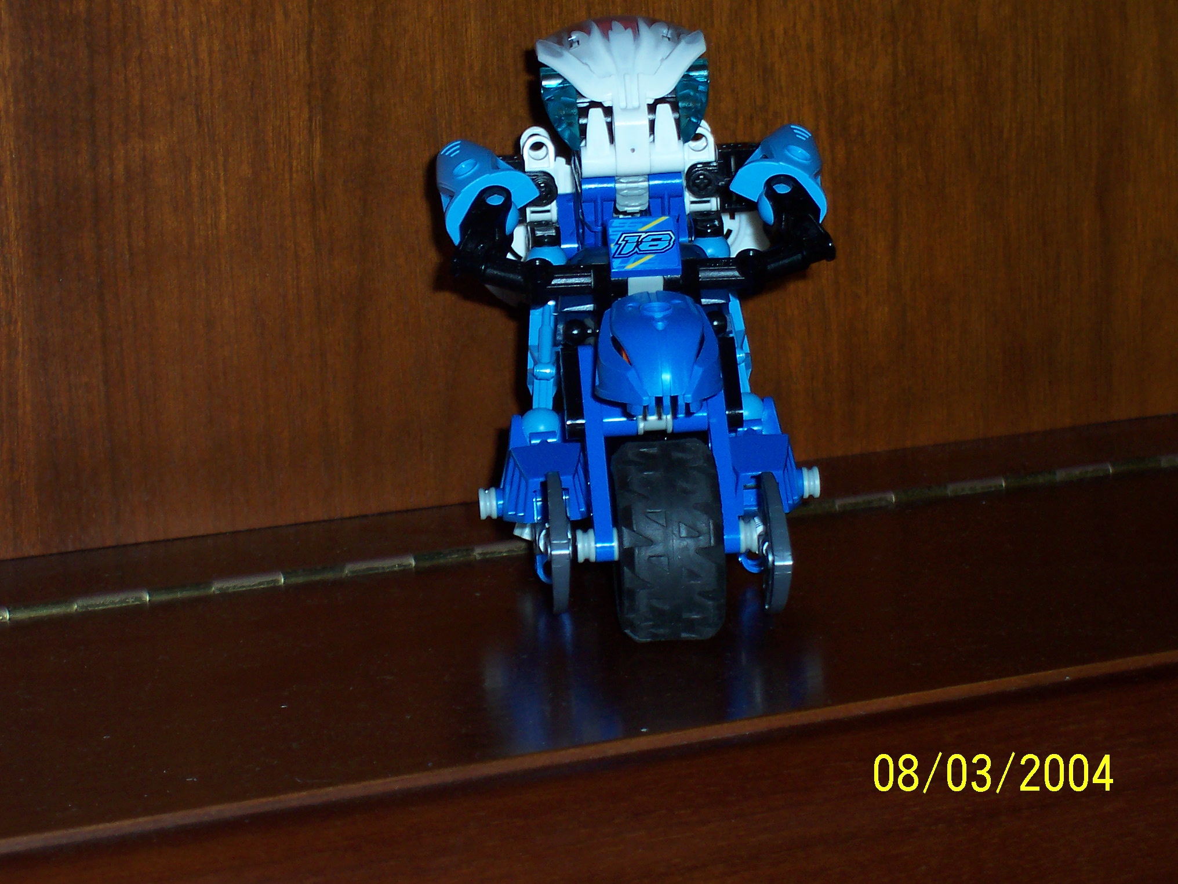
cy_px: 442
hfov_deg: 17.7
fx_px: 3777
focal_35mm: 111
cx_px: 589
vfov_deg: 13.3
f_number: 4.8
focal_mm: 16.8
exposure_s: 1/90
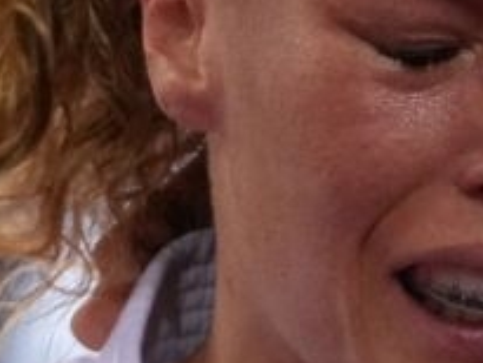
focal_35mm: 1461
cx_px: 535
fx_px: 20397
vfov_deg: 1.0
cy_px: 167
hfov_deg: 1.4
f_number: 2.8
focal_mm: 173
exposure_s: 1/1000
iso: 2500
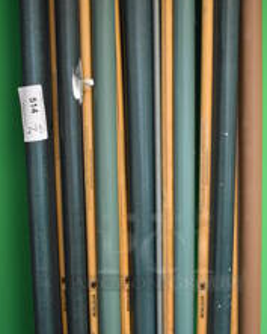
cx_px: 155
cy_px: 250
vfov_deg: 33.5
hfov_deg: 27.6
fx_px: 543
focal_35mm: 55
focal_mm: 18
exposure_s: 1/125
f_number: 3.5
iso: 2800
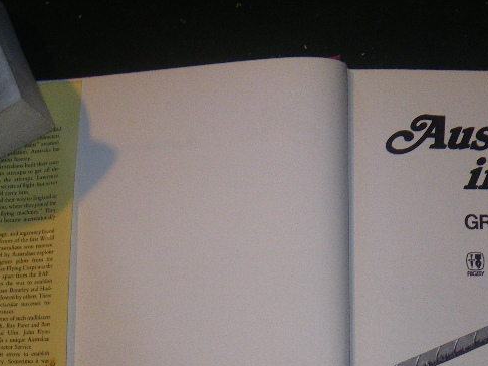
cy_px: 271
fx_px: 831
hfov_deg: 32.5
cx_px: 315
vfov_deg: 24.5
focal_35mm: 59
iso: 160
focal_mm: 5
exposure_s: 1/50
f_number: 3.5
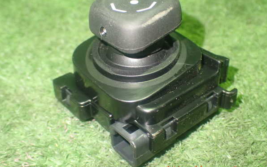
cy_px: 75
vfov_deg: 27.4
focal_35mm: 47
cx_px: 134
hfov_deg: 42.6
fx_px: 342
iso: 800
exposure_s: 1/25
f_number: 2.9
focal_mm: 7.84
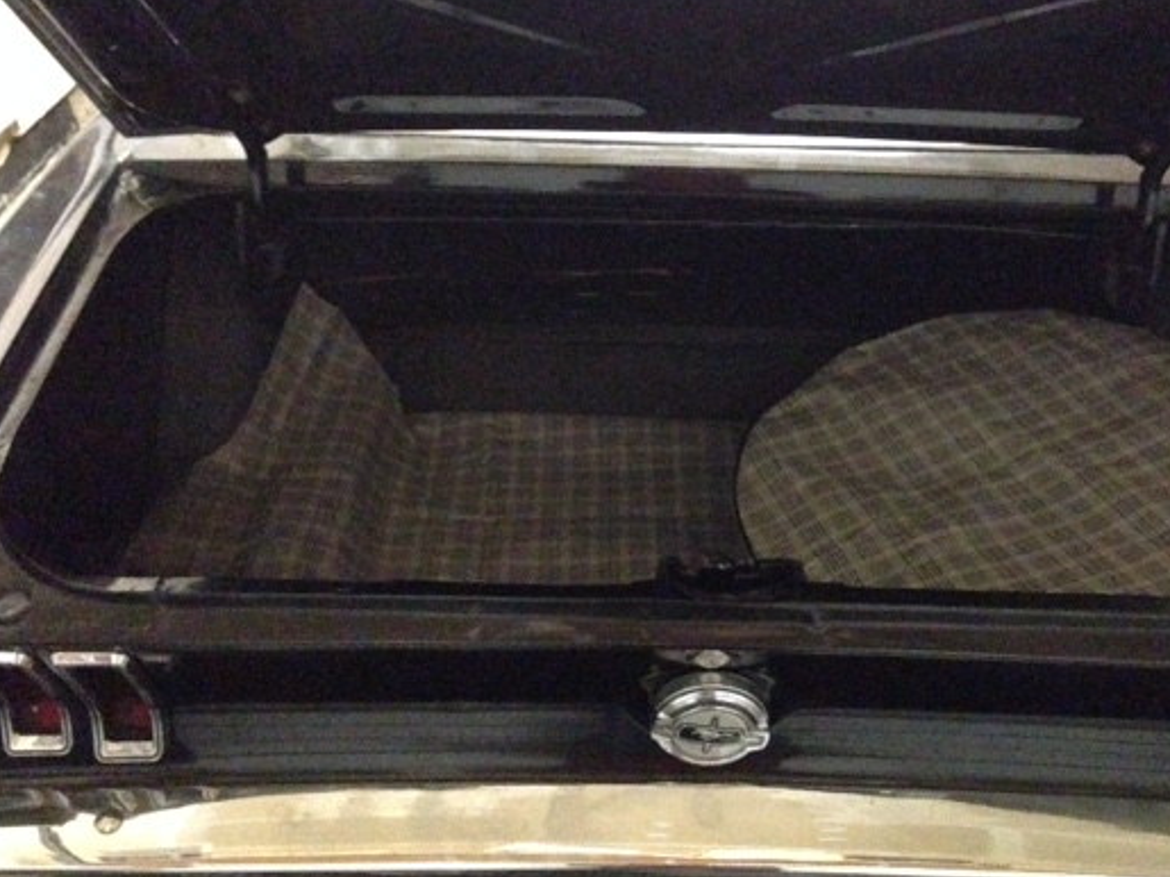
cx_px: 684
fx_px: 1385
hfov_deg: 45.6
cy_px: 427
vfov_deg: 35.1
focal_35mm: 41
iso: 3200
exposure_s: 1/15
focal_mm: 4.12
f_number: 2.4
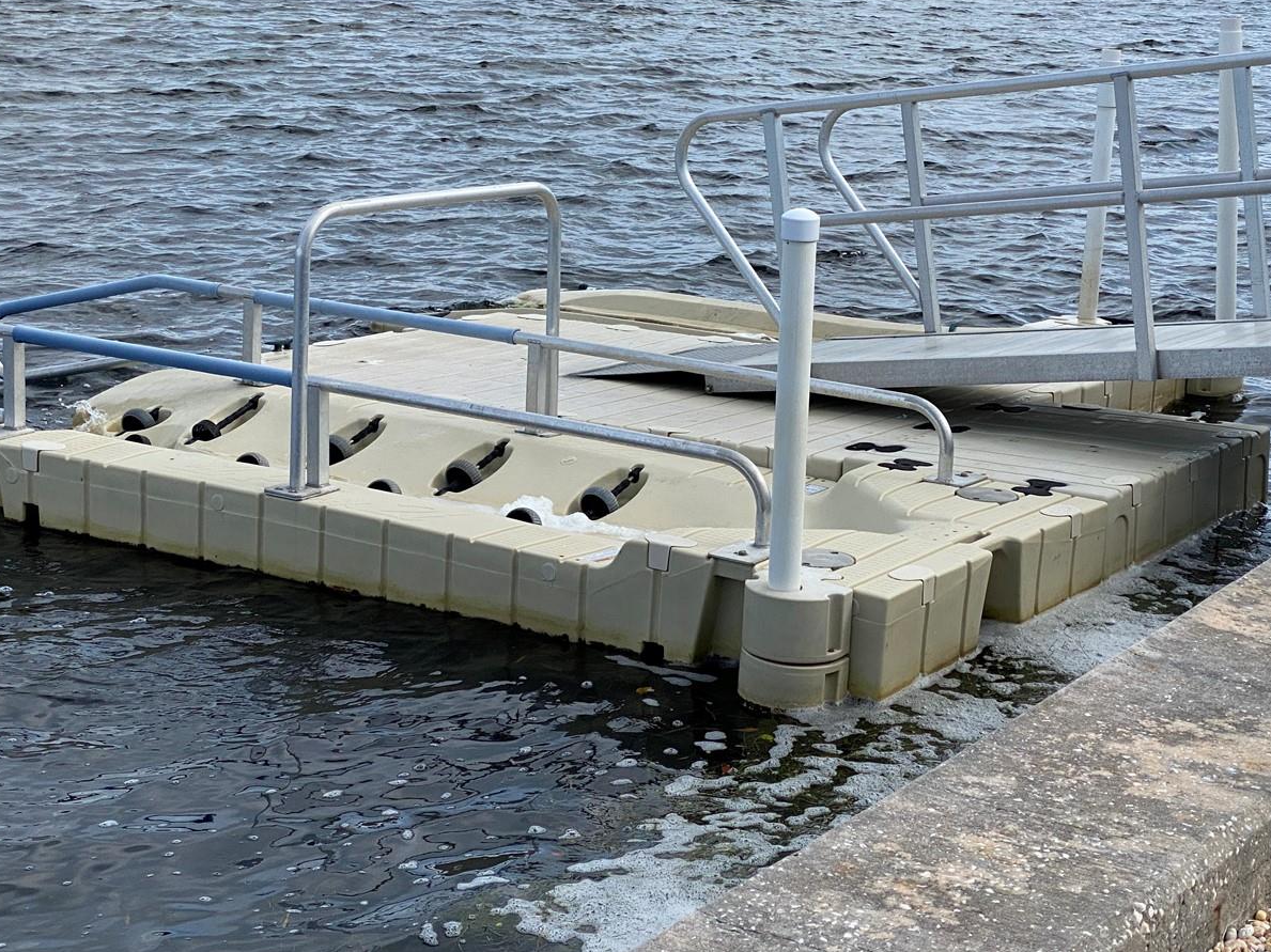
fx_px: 2569
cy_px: 339
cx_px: 808
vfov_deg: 20.9
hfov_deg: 27.7
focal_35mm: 70
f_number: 2
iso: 20
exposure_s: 1/1916
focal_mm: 6
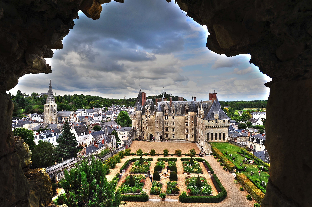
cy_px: 104
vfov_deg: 61.8
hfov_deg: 84.0
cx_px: 156
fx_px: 173
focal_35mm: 20
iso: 250
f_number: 13
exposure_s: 1/125
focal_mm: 20
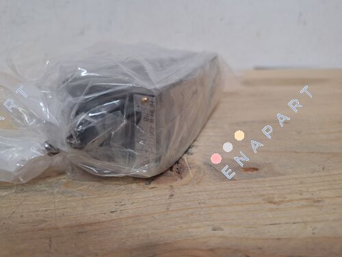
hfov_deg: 73.9
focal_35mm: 23
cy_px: 128
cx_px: 171
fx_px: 227
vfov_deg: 58.9
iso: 200
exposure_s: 1/50
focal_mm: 5.54
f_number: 1.8
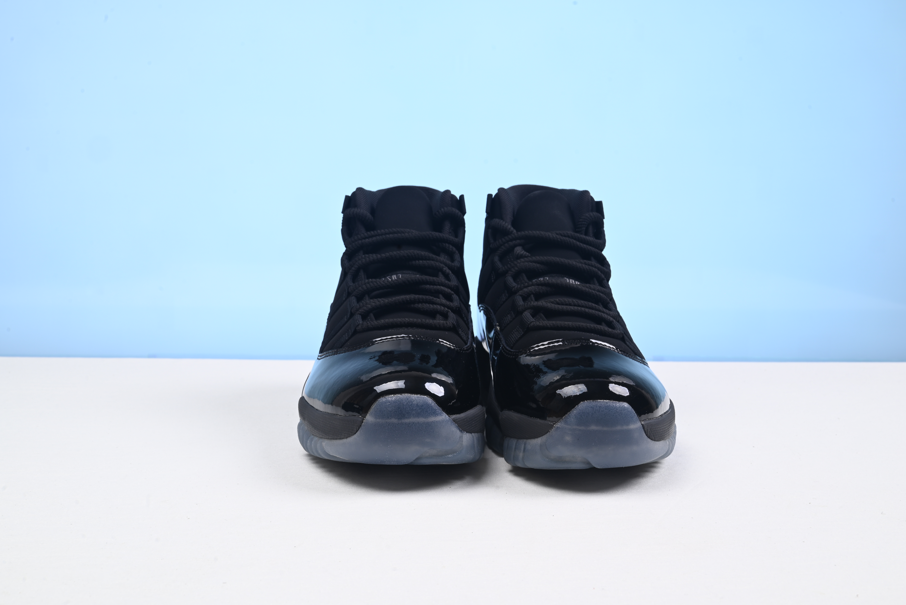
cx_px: 453
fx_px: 1007
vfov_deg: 33.4
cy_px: 302
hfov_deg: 48.4
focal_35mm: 40
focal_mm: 40
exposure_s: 1/2
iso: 100
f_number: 16
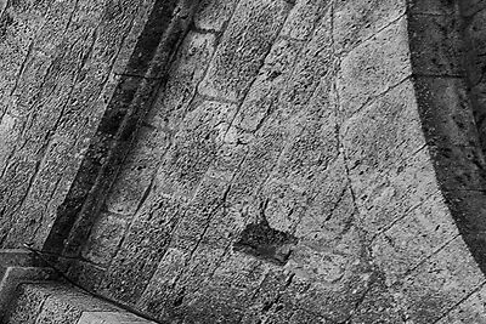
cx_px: -912
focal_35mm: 84
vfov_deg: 11.6
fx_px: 1134
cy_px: 886
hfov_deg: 12.1
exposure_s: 1/100
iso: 200
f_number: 7.1
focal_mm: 14
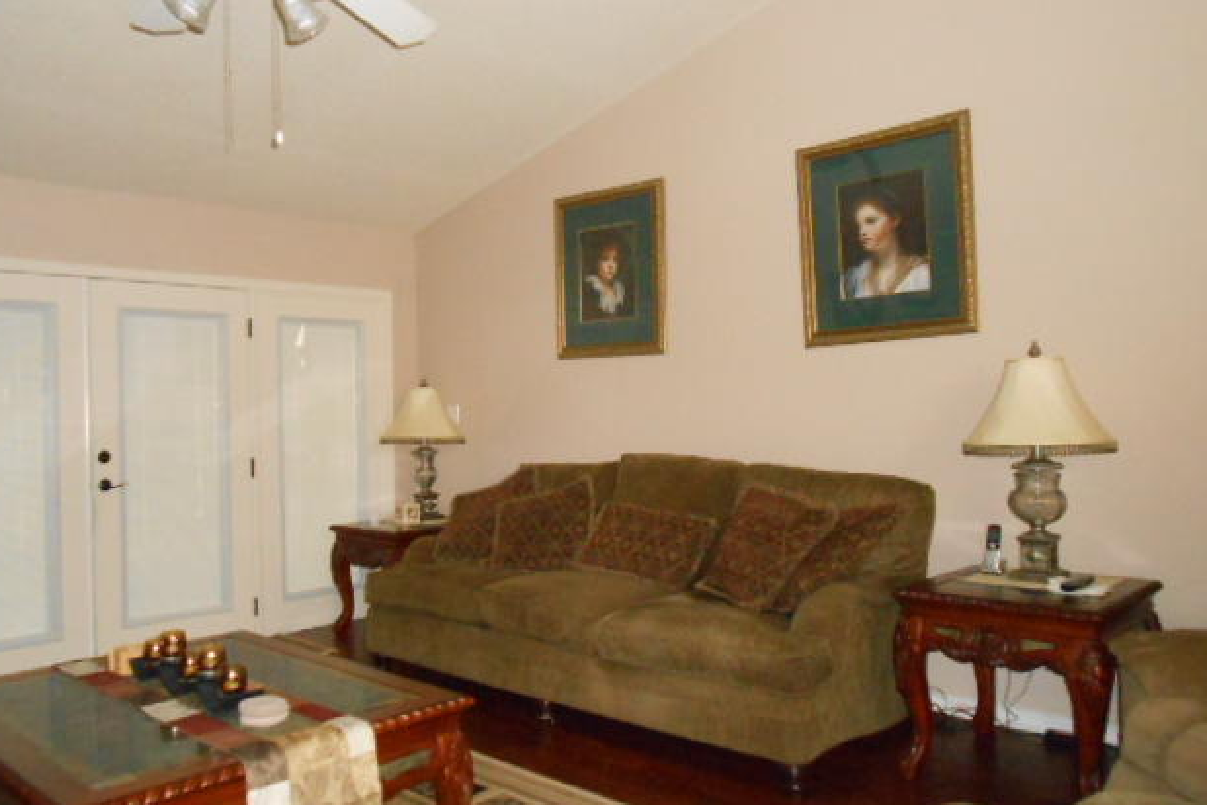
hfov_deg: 65.5
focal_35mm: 28
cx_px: 598
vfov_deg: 46.4
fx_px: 939
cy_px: 404
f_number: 3.5
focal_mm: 4.6
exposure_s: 1/25
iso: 1000
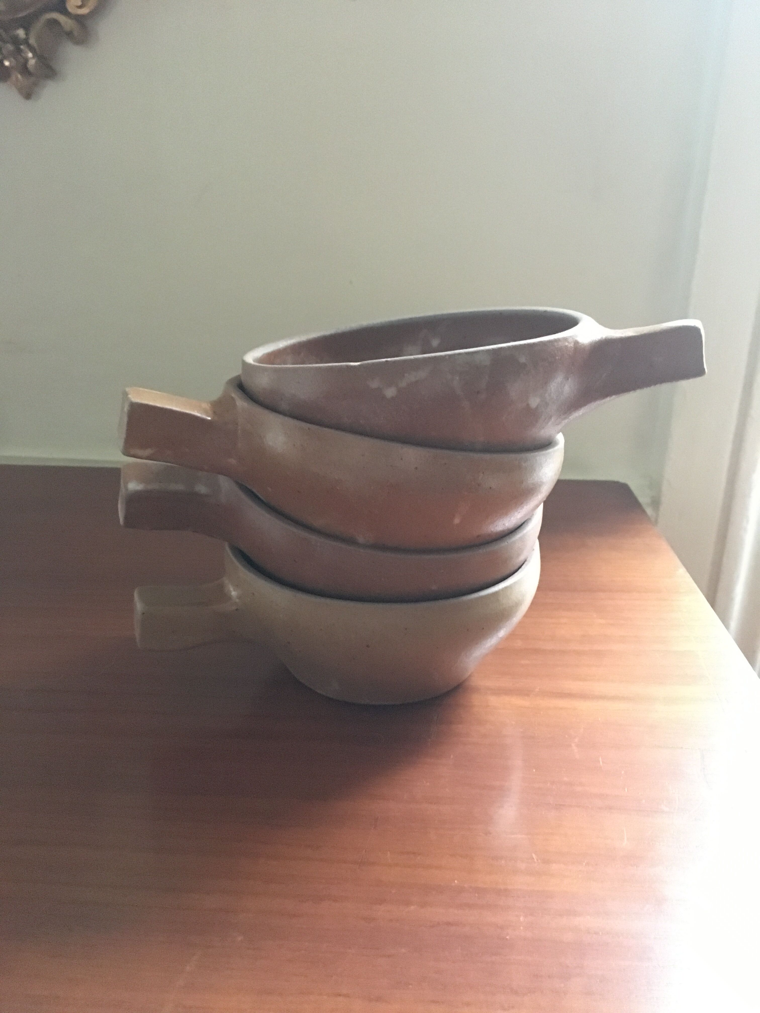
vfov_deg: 61.7
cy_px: 506
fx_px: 849
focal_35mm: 29
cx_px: 380
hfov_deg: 48.2
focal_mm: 4.15
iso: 1250
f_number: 2.2
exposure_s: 1/17
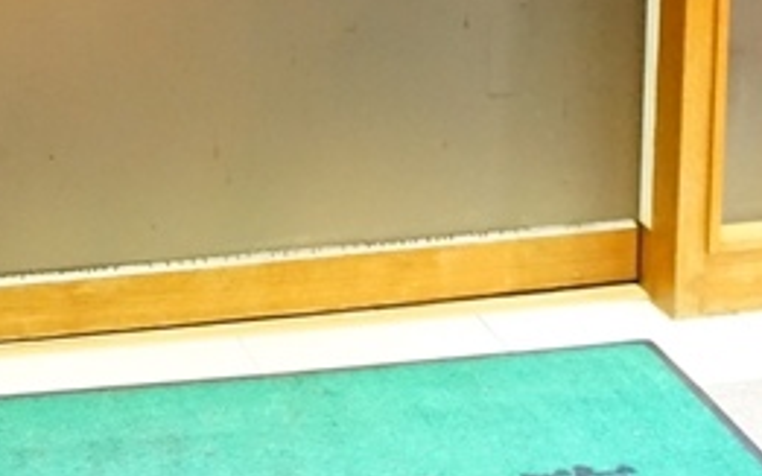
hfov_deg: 21.3
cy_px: -378
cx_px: 120
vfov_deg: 12.5
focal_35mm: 96
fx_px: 1993
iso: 3200
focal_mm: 16
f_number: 3.5
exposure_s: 1/40
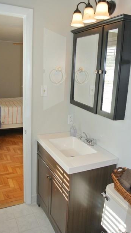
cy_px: 118
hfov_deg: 40.2
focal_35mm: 29
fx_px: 179
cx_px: 63
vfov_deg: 66.0
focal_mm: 10
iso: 200
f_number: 4.5
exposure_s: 1/60
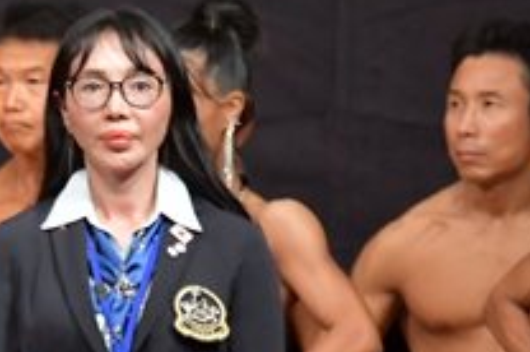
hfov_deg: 1.9
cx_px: -14
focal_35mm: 1064
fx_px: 15640
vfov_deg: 1.3
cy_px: 584
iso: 7200
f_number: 5.6
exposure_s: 1/400
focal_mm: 190
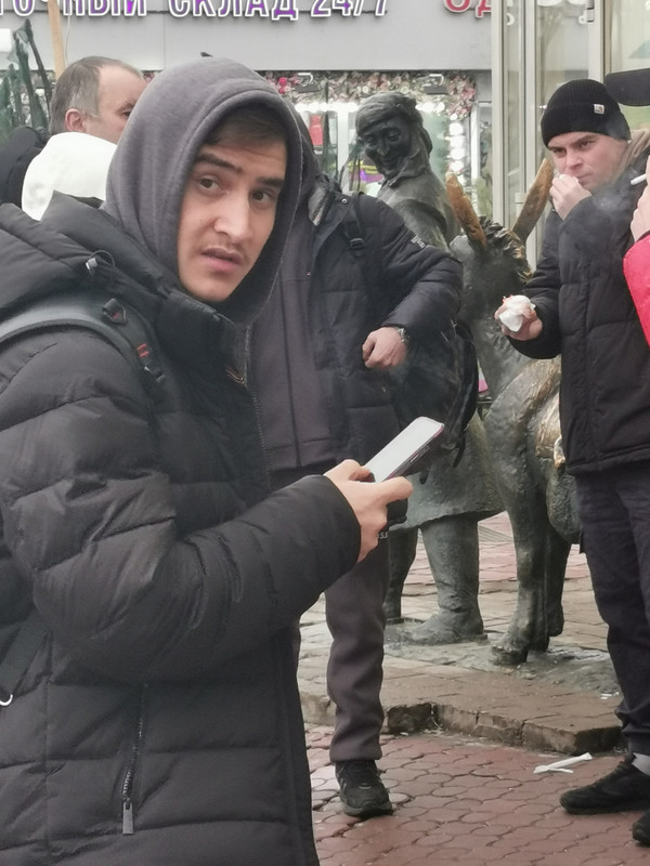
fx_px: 3105
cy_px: 433
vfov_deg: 15.9
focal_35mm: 124
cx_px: 325
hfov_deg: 12.0
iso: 64
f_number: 1.6
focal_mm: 5.56
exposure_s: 1/100
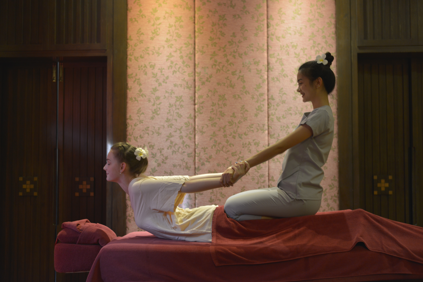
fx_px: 588
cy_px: 141
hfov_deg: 39.6
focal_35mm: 50
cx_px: 212
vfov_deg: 27.0
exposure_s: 1/20
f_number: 2
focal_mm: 50
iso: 500
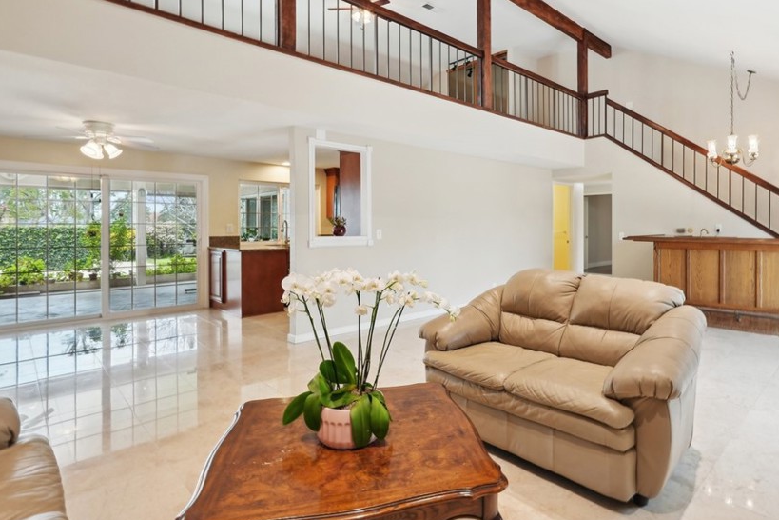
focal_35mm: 20
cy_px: 232
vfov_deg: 61.8
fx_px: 433
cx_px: 466
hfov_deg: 83.0
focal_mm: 16
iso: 400
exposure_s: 1/2.5
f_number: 8
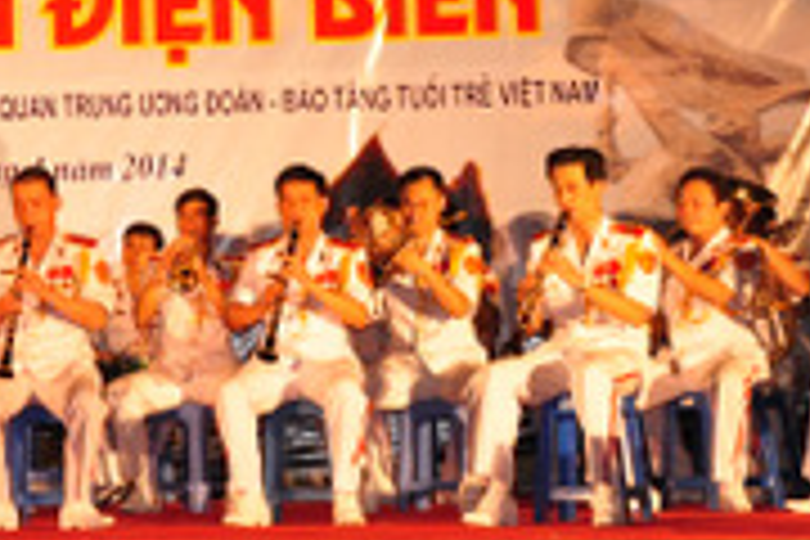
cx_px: -112
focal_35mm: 158
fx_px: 3555
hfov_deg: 12.7
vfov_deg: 8.7
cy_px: 76
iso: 640
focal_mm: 38
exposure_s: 1/50
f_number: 5.6
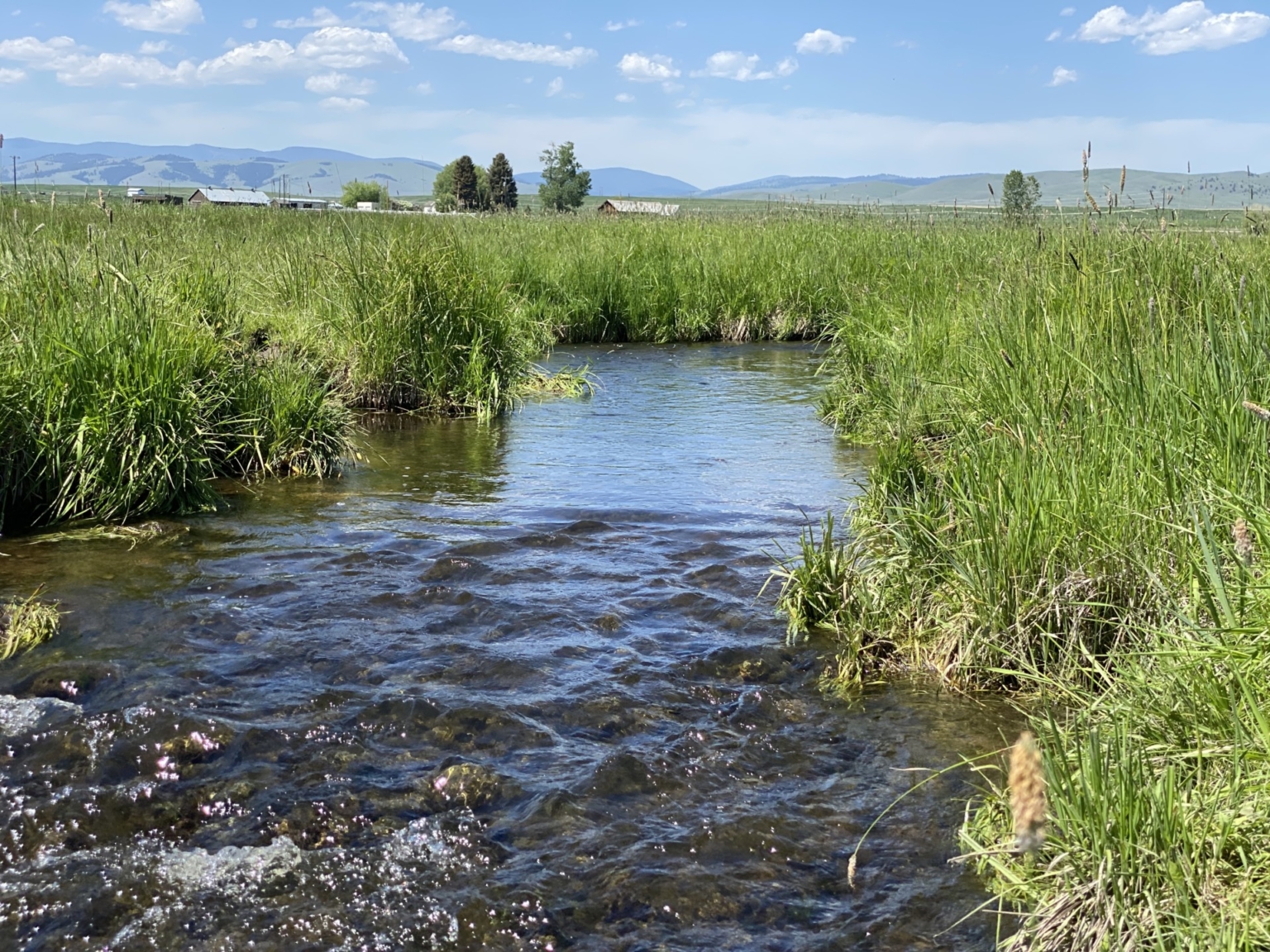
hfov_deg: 36.8
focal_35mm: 52
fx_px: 1908
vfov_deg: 28.0
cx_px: 635
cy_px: 476
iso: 20
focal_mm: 6
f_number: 2
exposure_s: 1/905
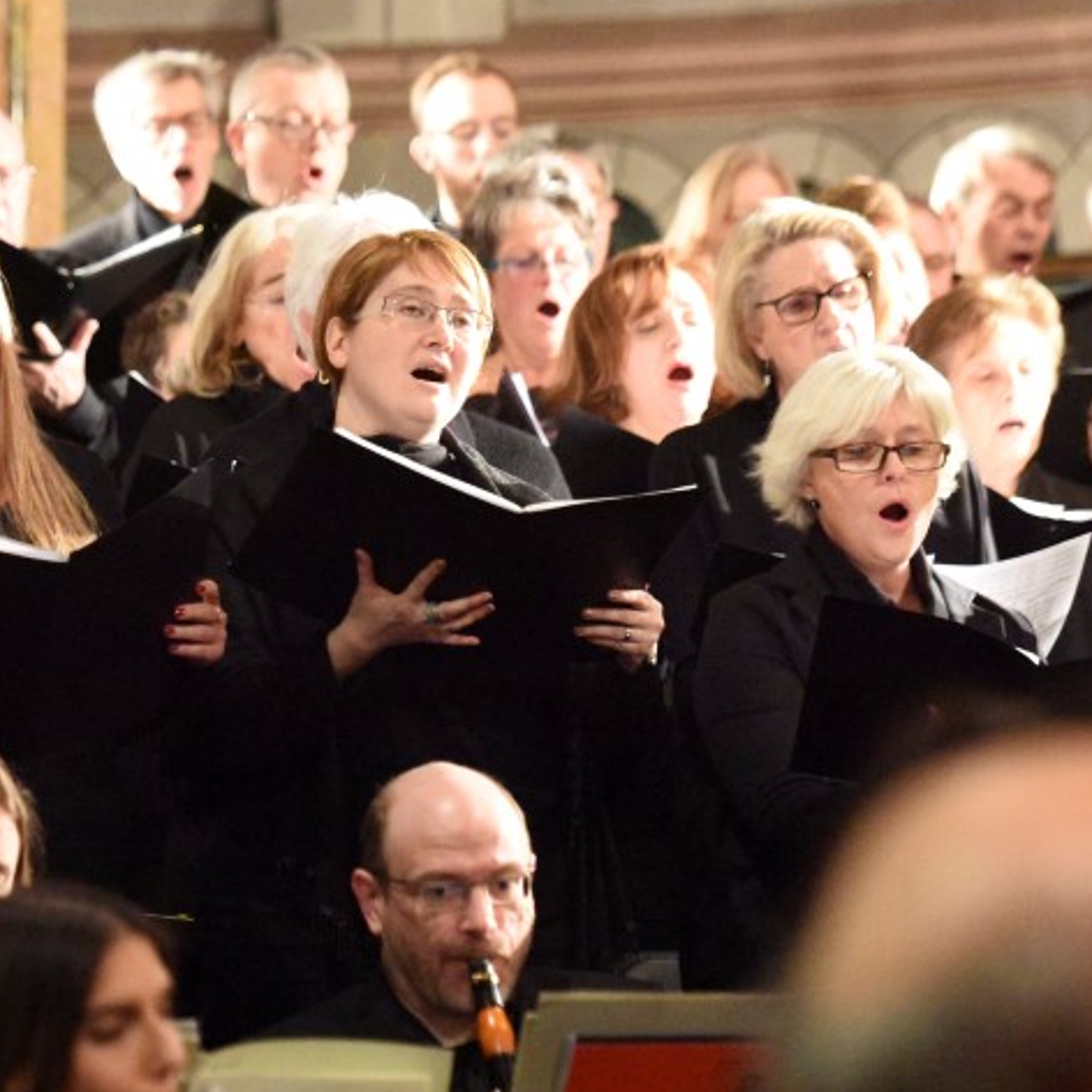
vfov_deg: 6.9
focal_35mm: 253
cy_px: 558
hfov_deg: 6.9
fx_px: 9030
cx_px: 17
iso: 12800
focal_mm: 122
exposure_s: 1/125
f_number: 3.2
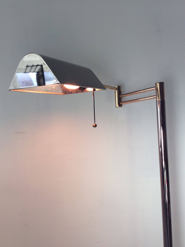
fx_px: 229
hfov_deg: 44.1
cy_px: 124
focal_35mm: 32
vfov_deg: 56.9
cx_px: 92
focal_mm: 3.3
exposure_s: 1/50
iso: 32
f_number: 2.4
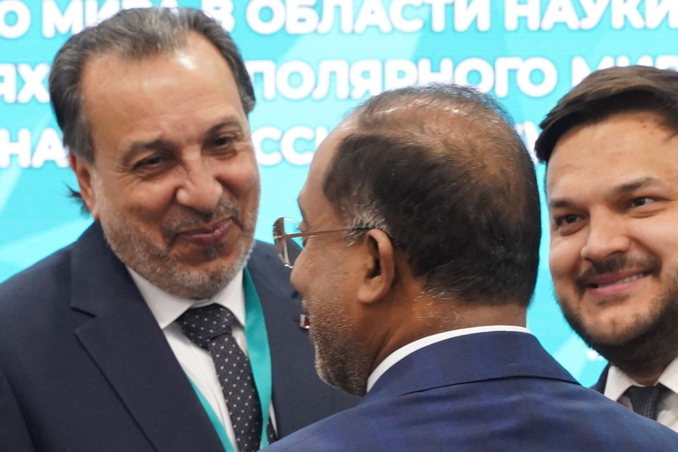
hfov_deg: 9.4
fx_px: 4143
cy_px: 437
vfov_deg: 6.2
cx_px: 429
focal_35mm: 220
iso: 3200
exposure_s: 1/125
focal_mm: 66
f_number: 5.6
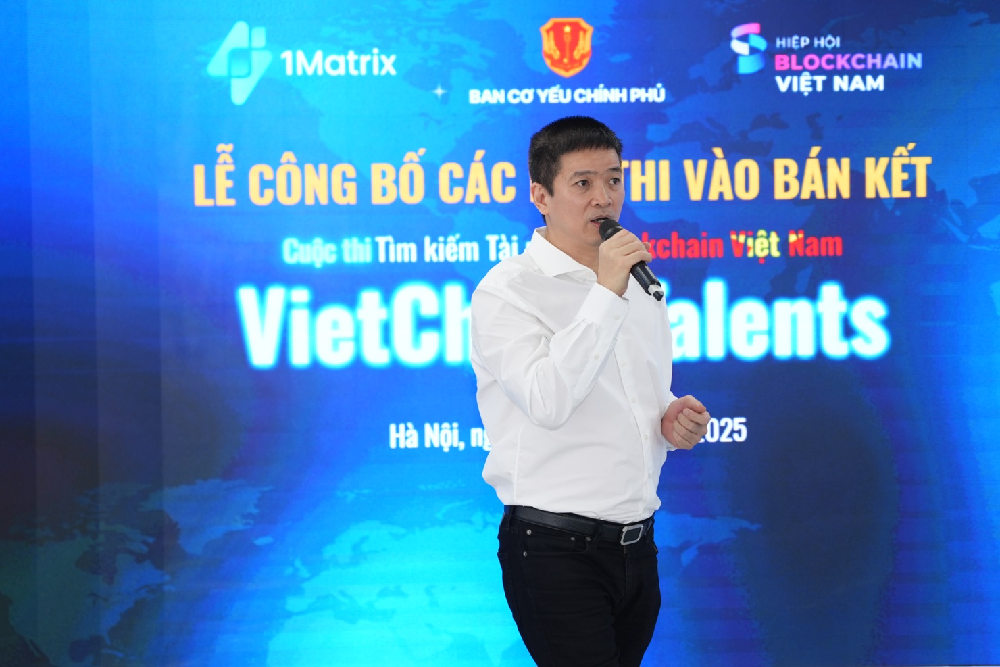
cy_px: 334
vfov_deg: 14.7
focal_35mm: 93
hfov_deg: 21.9
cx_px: 500
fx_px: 2583
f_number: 2.8
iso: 320
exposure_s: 1/160
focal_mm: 62.5
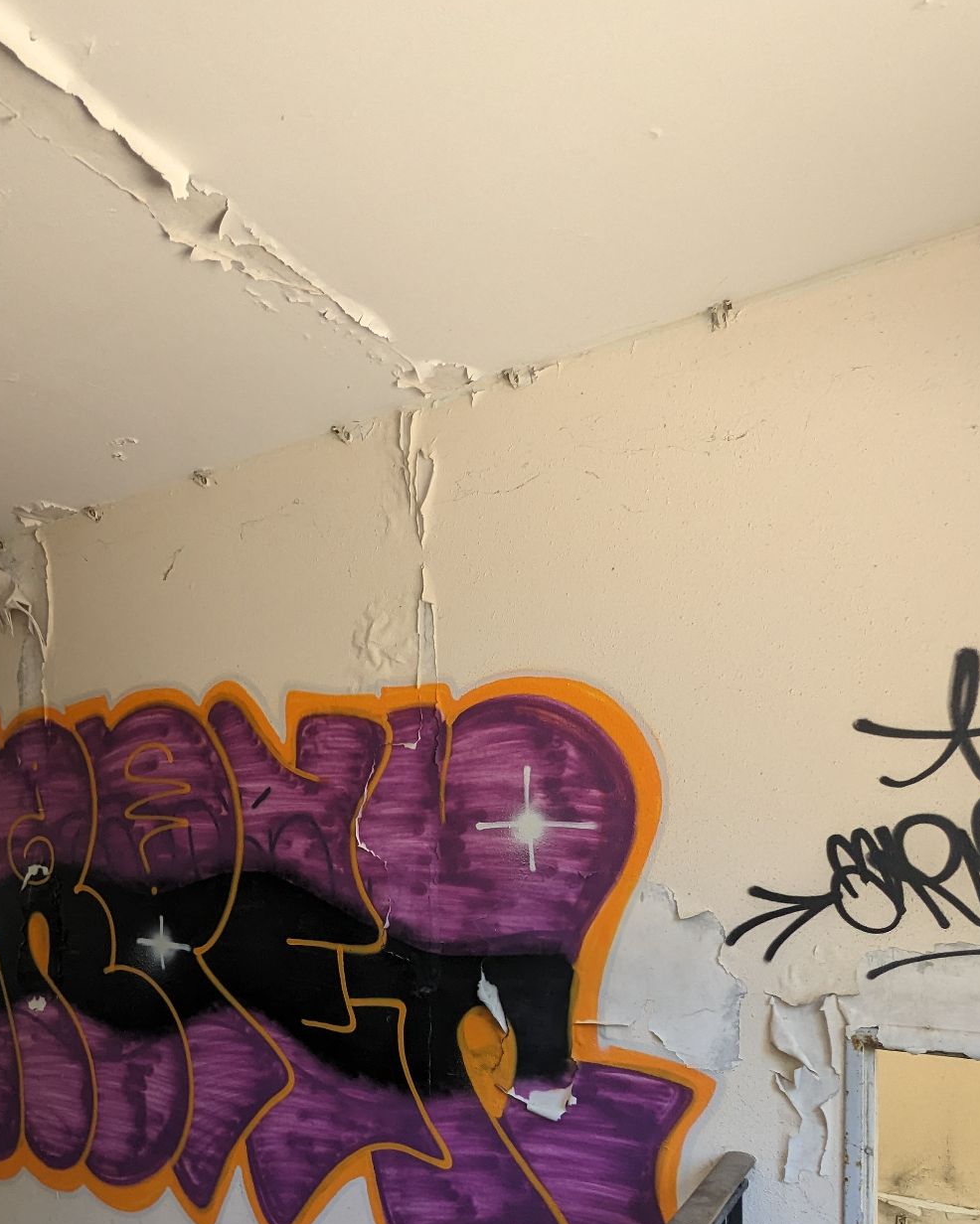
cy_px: 879
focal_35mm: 26
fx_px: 942
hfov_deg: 53.7
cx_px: 313
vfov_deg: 63.1
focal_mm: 2.35
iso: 96
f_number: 2.2
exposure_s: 1/142
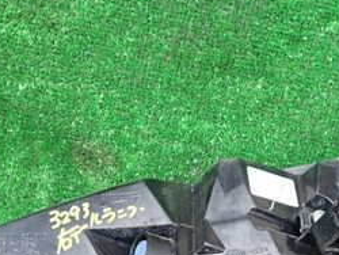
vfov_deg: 19.7
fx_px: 706
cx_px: 153
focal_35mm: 72
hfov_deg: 27.0
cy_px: 274
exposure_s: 1/60
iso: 160
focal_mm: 5.4
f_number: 2.3
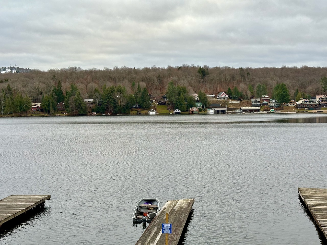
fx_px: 453
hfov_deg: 39.7
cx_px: 164
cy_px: 122
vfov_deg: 30.3
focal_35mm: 48
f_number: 1.78
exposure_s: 1/271
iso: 64
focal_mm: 6.86
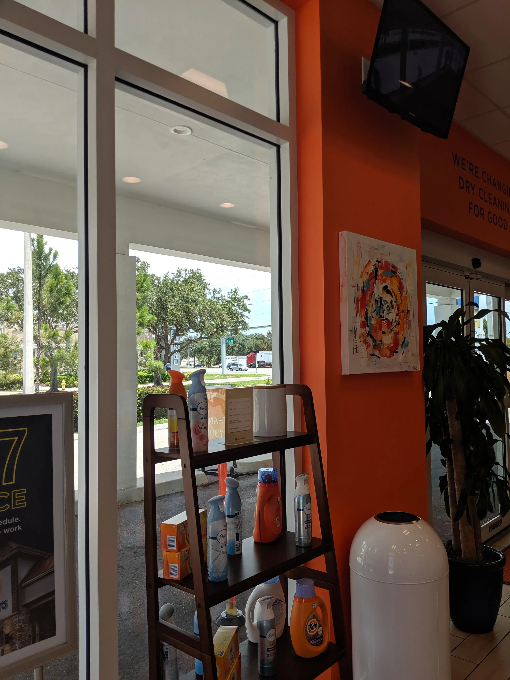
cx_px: 255
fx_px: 530
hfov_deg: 51.4
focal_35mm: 27
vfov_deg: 65.3
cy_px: 340
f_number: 1.8
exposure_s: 1/1114
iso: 49
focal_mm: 4.44
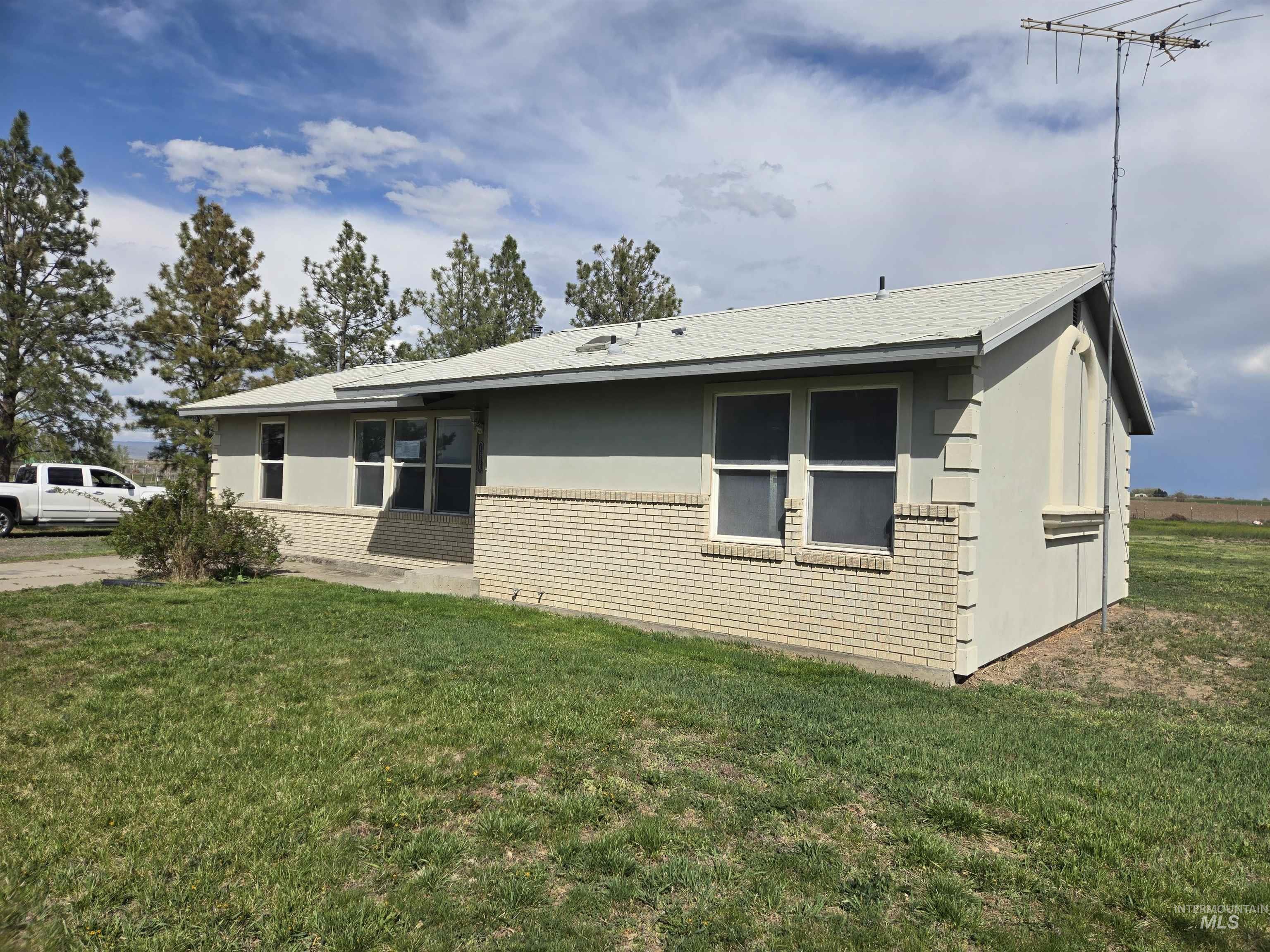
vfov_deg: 58.9
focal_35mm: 23
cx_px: 635
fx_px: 844
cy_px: 476
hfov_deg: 73.9
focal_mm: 5.4
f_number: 1.8
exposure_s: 1/3372
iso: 25
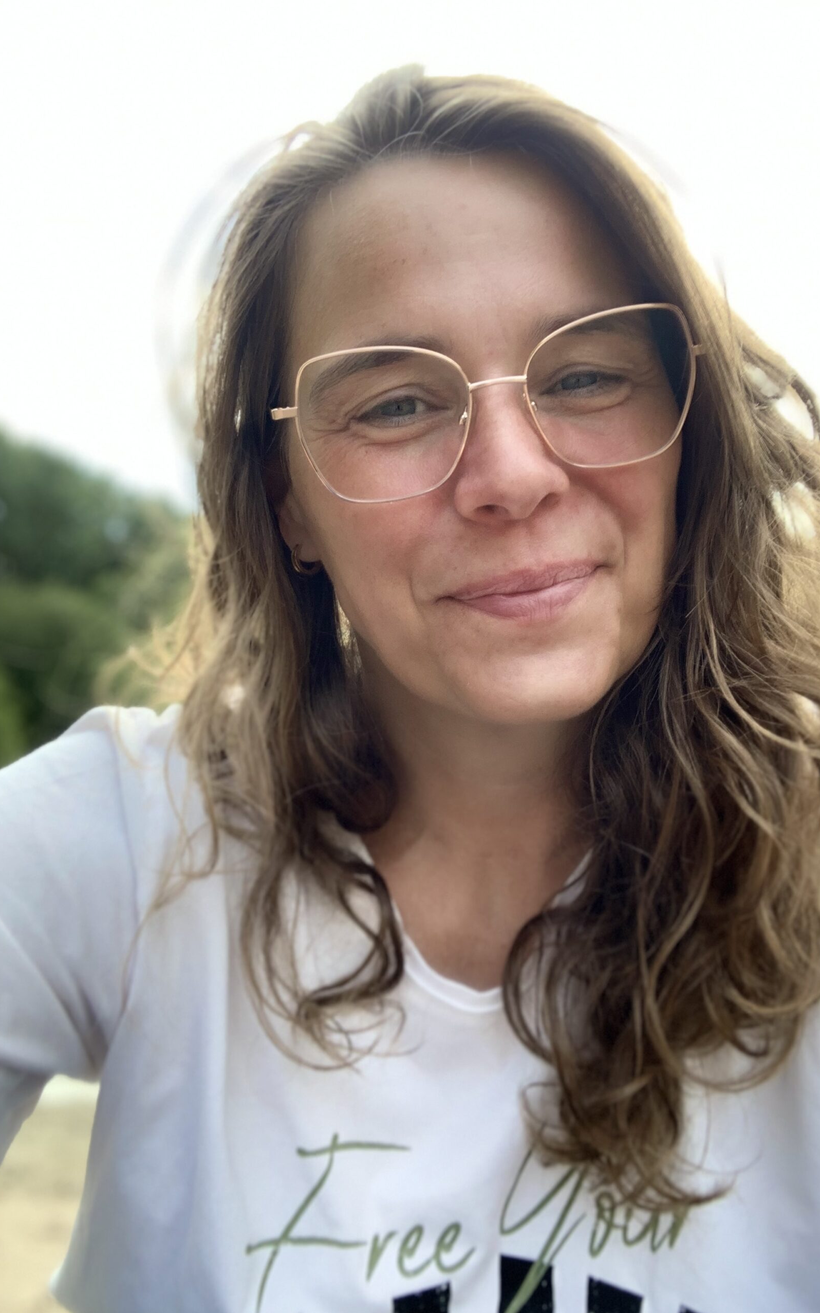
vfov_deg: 56.7
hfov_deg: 37.3
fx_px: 1216
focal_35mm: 34
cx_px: 422
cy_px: 657
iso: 25
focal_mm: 2.87
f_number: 2.2
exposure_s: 1/121
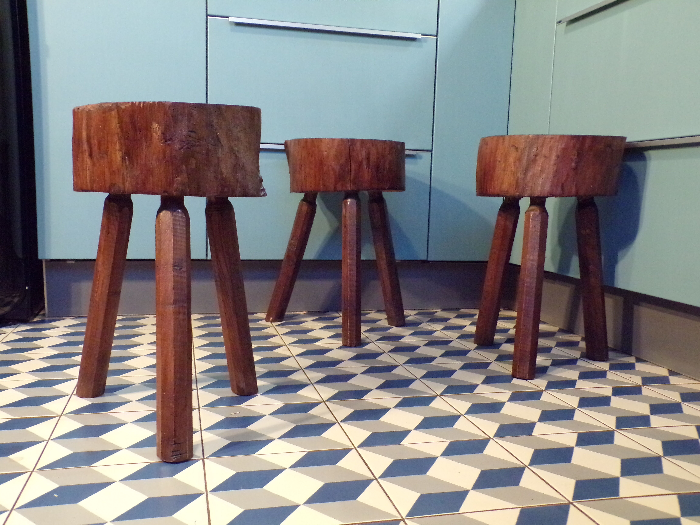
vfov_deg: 44.2
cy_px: 262
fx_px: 647
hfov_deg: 56.8
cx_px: 350
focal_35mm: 32
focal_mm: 5.8
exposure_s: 1/20
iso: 800
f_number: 3.2
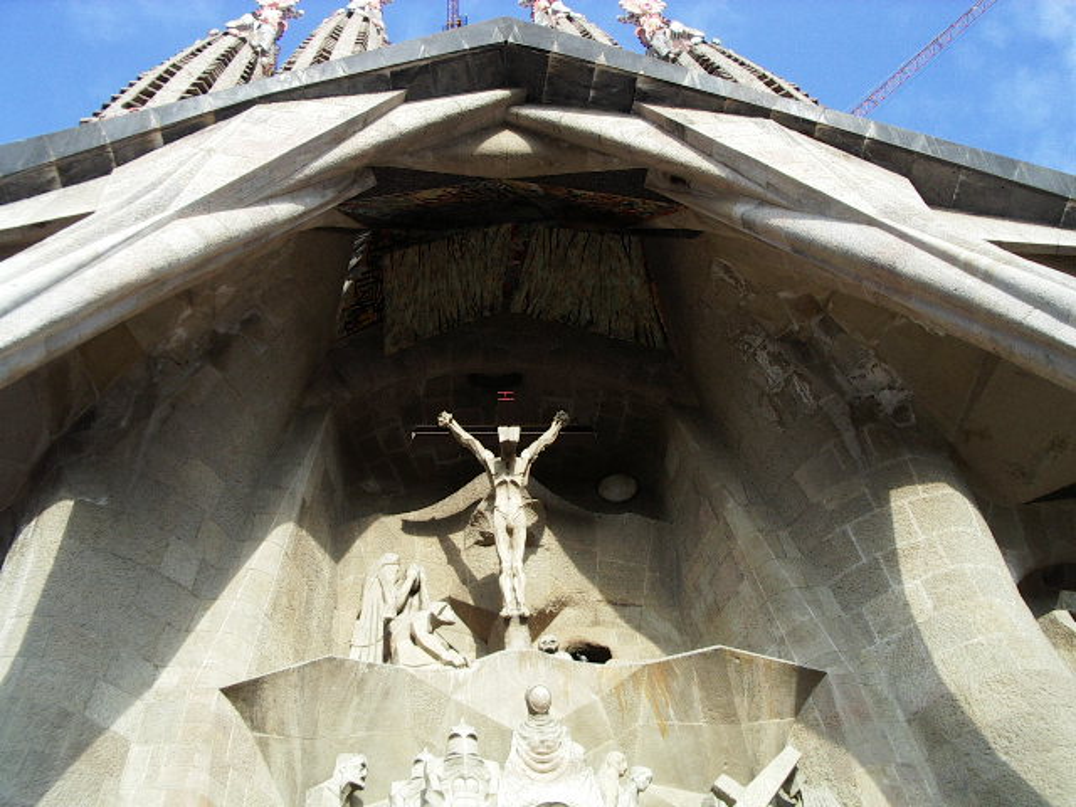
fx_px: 1181
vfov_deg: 37.7
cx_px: 538
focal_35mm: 38
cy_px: 404
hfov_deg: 49.0
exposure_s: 1/125
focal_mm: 5.8
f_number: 4.8
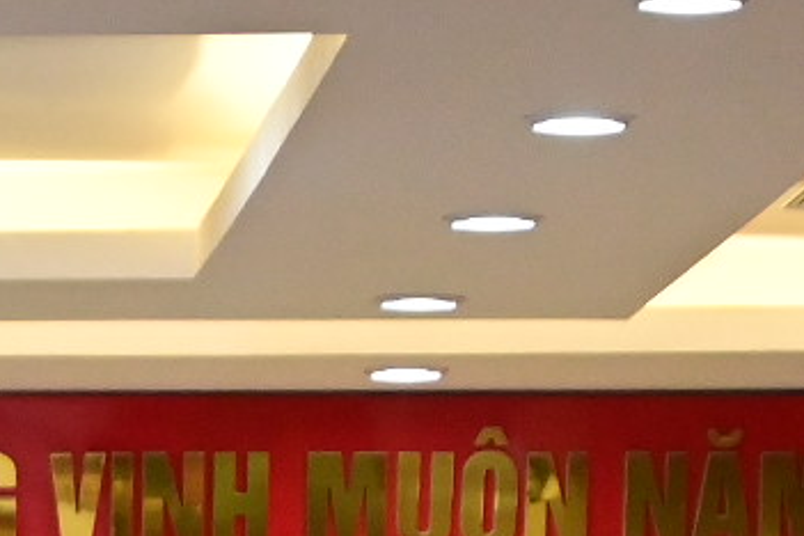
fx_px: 9379
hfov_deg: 4.9
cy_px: 1441
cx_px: -612
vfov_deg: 3.2
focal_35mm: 420
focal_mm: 50
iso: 2500
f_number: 5
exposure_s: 1/200
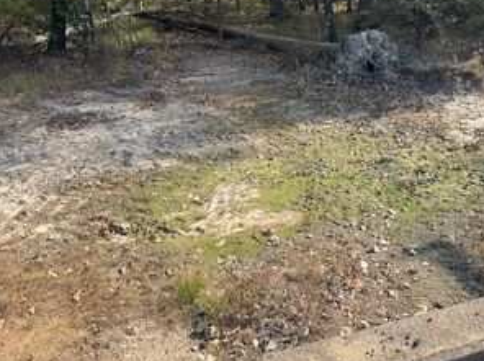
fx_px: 489
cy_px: 109
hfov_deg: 52.3
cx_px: 295
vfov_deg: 39.9
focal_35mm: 35
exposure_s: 1/1923
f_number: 1.78
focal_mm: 6.76
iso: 80
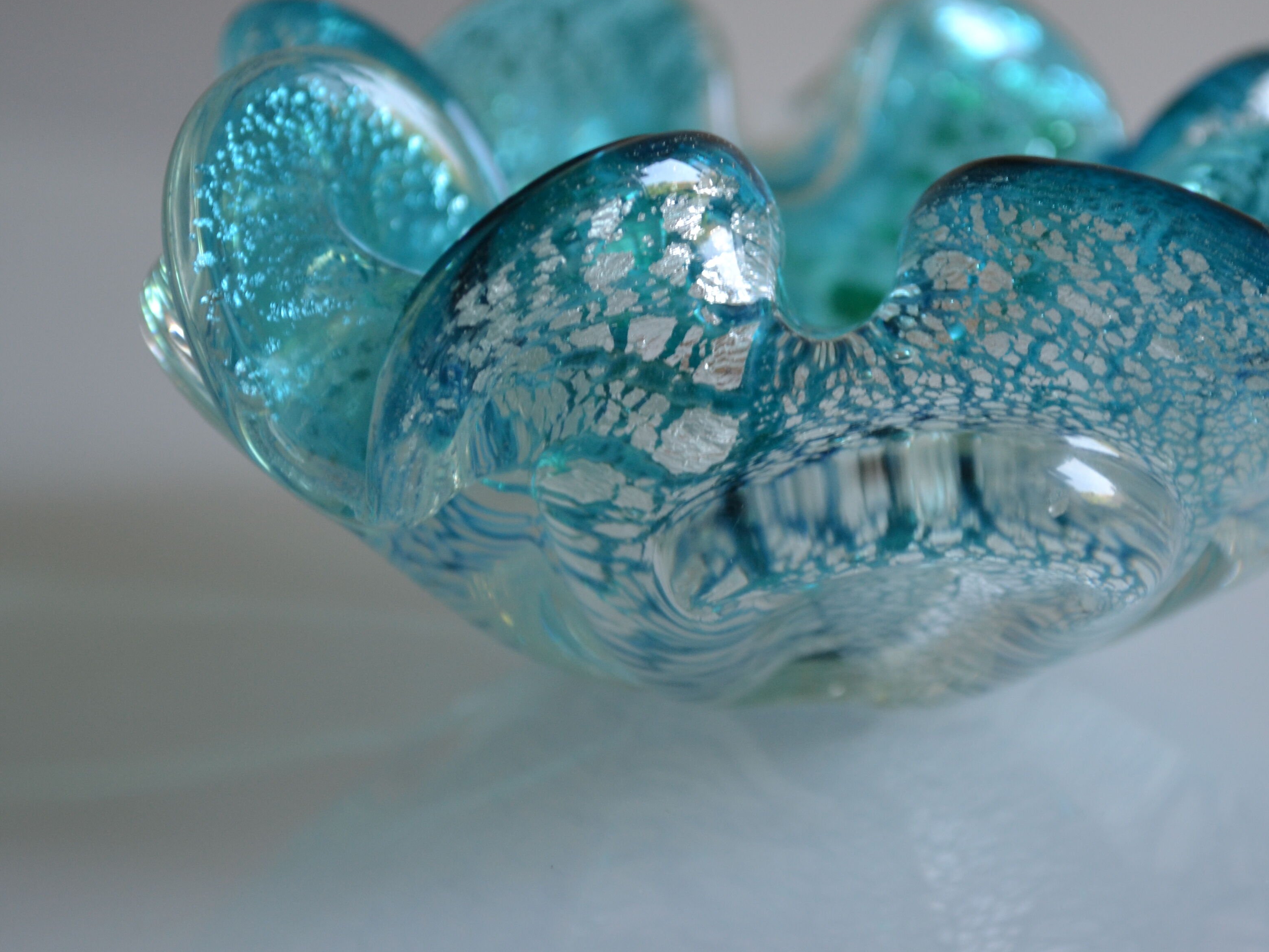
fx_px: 4069
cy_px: 360
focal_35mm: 111
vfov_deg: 13.3
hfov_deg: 17.7
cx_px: 861
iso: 400
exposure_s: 1/30
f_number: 5.6
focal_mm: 52
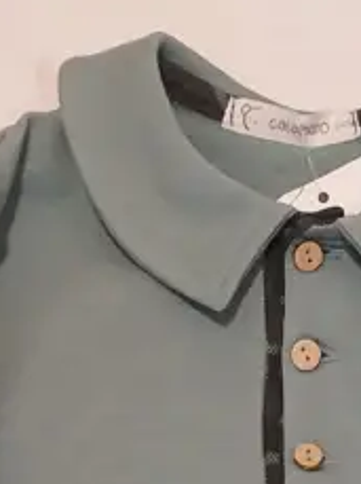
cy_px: 829
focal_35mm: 91
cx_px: 361
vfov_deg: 17.9
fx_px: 1269
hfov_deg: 15.9
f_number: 1.8
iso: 250
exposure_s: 1/50
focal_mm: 4
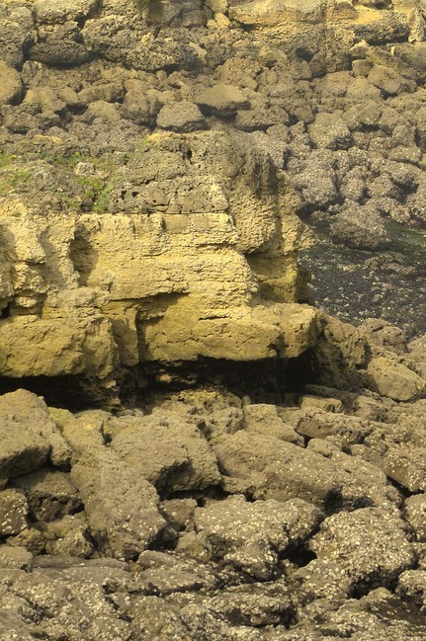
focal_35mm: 407
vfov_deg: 5.1
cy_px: -22
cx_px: 470
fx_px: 7243
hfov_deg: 3.4
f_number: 7.1
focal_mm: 110
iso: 100
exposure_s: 1/160
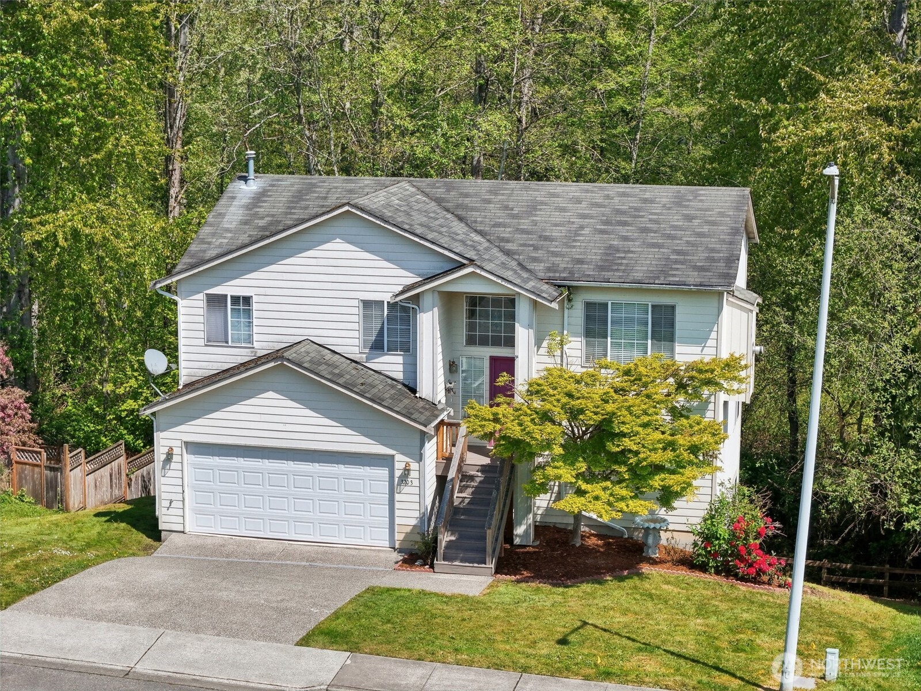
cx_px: 460
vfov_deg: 21.0
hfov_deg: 27.8
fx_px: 1862
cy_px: 346
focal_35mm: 70
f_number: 2.8
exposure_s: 1/1500
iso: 120
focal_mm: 19.4
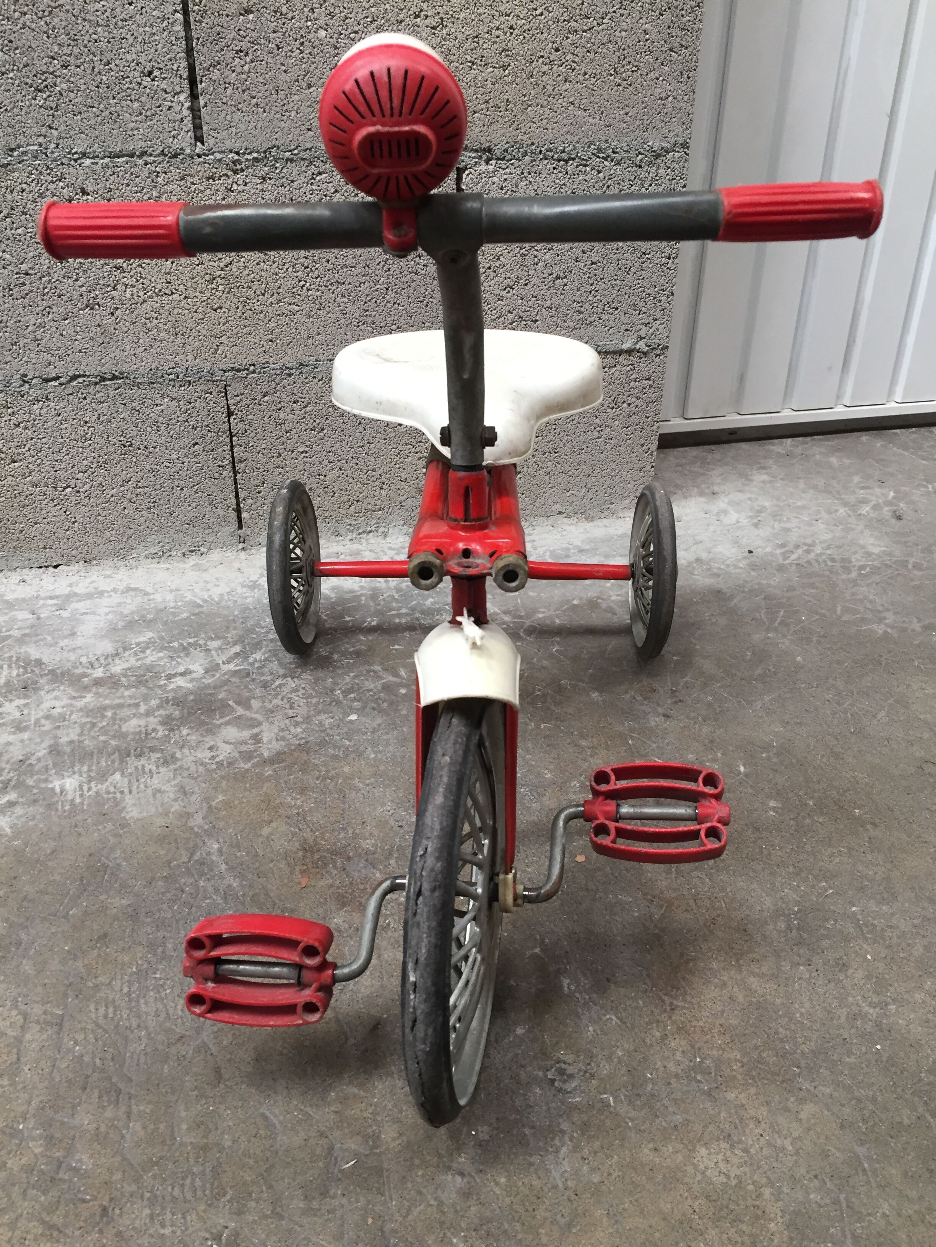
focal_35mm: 29
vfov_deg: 61.7
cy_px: 624
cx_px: 468
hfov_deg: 48.2
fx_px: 1046
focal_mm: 4.15
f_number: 2.2
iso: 64
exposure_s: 1/33
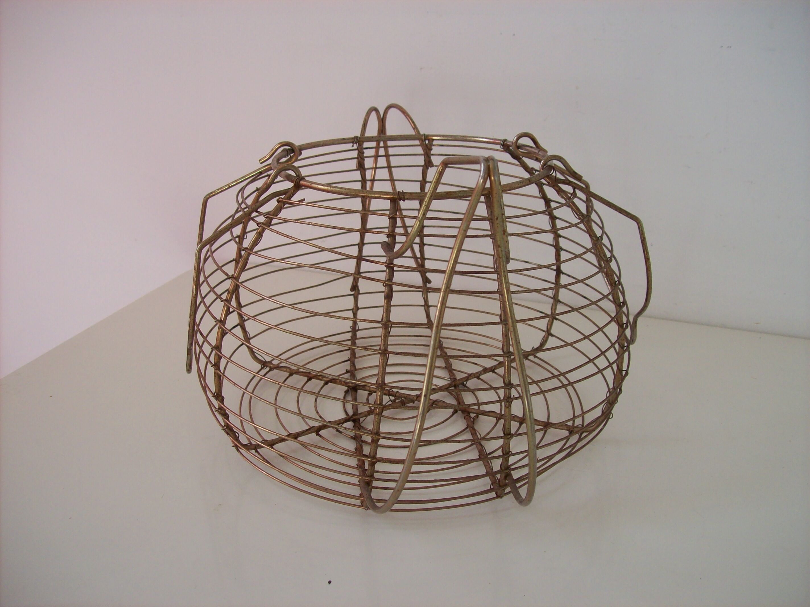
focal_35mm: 36
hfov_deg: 51.4
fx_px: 842
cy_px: 304
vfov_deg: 39.6
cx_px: 405
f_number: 2.7
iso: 80
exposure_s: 1/109
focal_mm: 6
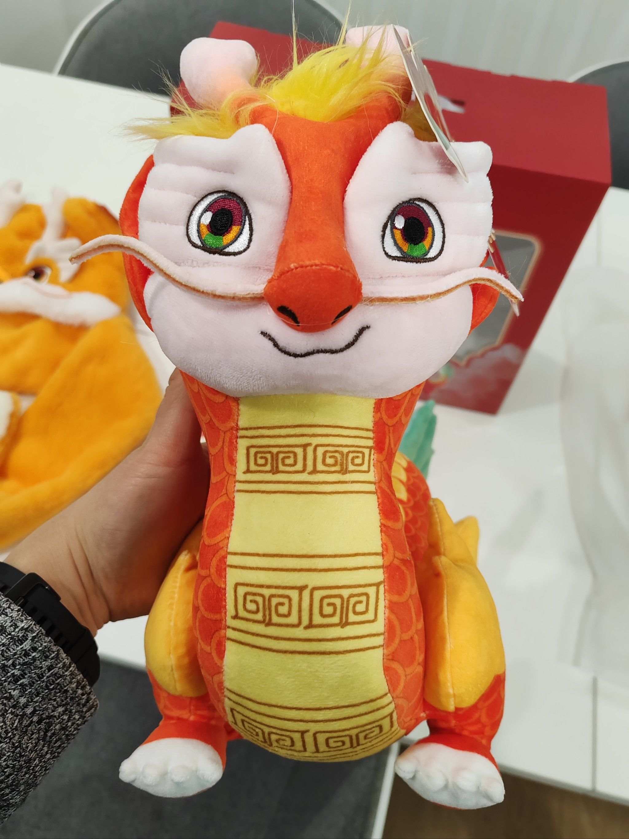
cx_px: 314
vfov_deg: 65.3
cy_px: 420
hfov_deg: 51.4
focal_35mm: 27
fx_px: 654
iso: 500
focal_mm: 5.52
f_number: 1.9
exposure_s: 1/100
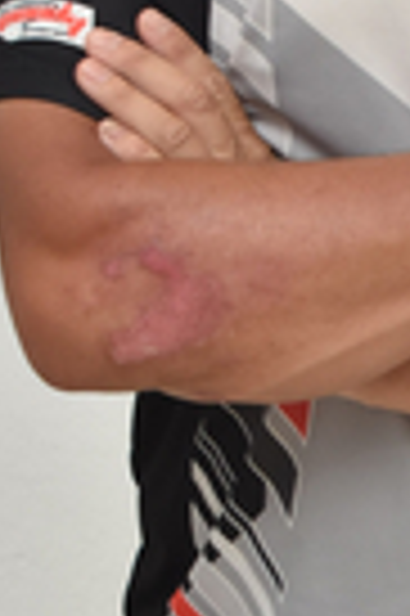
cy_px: -63
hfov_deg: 5.9
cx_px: 518
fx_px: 3973
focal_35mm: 232
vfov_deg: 8.8
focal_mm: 44
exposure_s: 1/80
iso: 500
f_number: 6.3
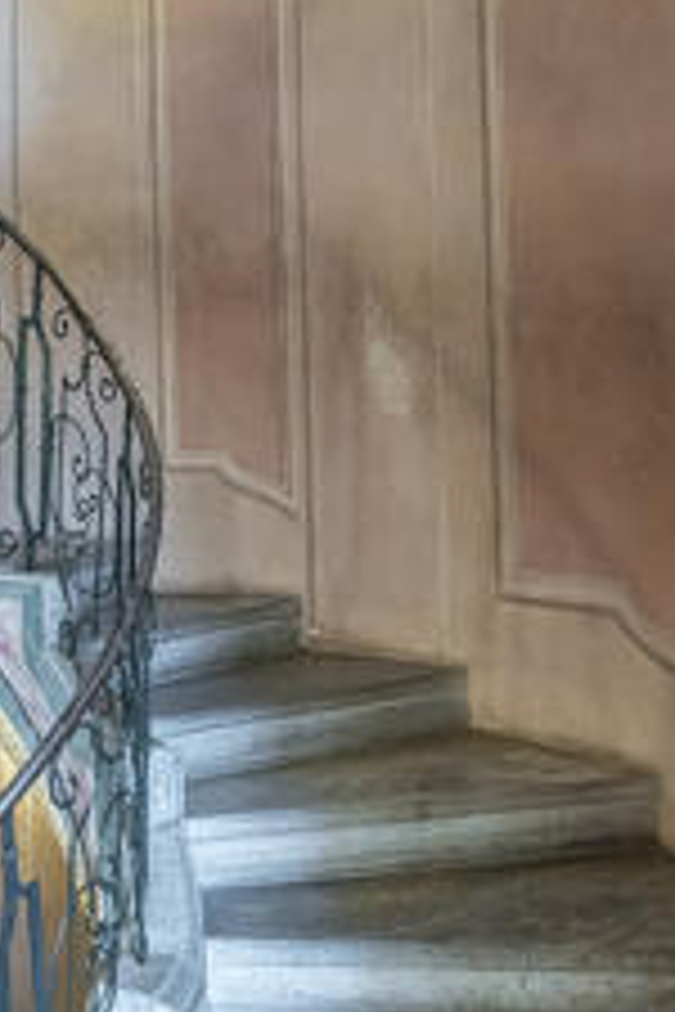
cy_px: 466
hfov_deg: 31.4
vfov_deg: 48.4
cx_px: 36
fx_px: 1125
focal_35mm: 40
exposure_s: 1/25
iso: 2000
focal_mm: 15
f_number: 5.6
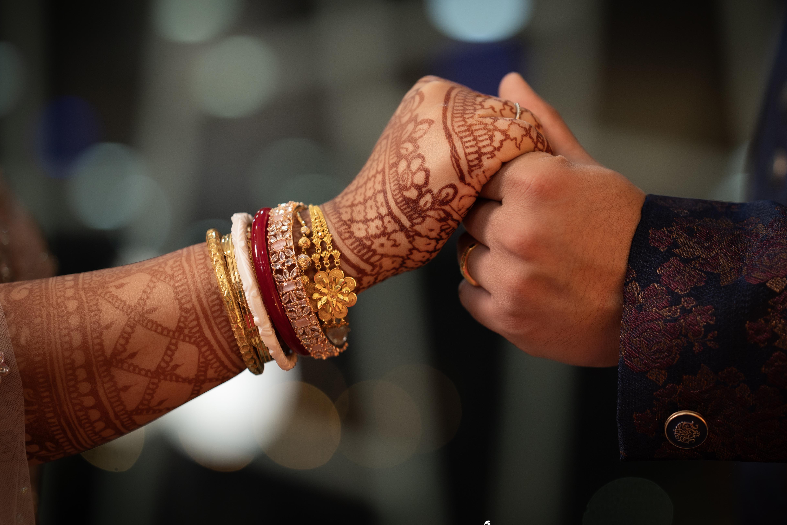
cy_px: 231
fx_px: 2317
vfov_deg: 12.9
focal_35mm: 106
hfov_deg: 19.3
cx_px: 467
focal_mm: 85
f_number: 2
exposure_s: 1/250
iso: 400
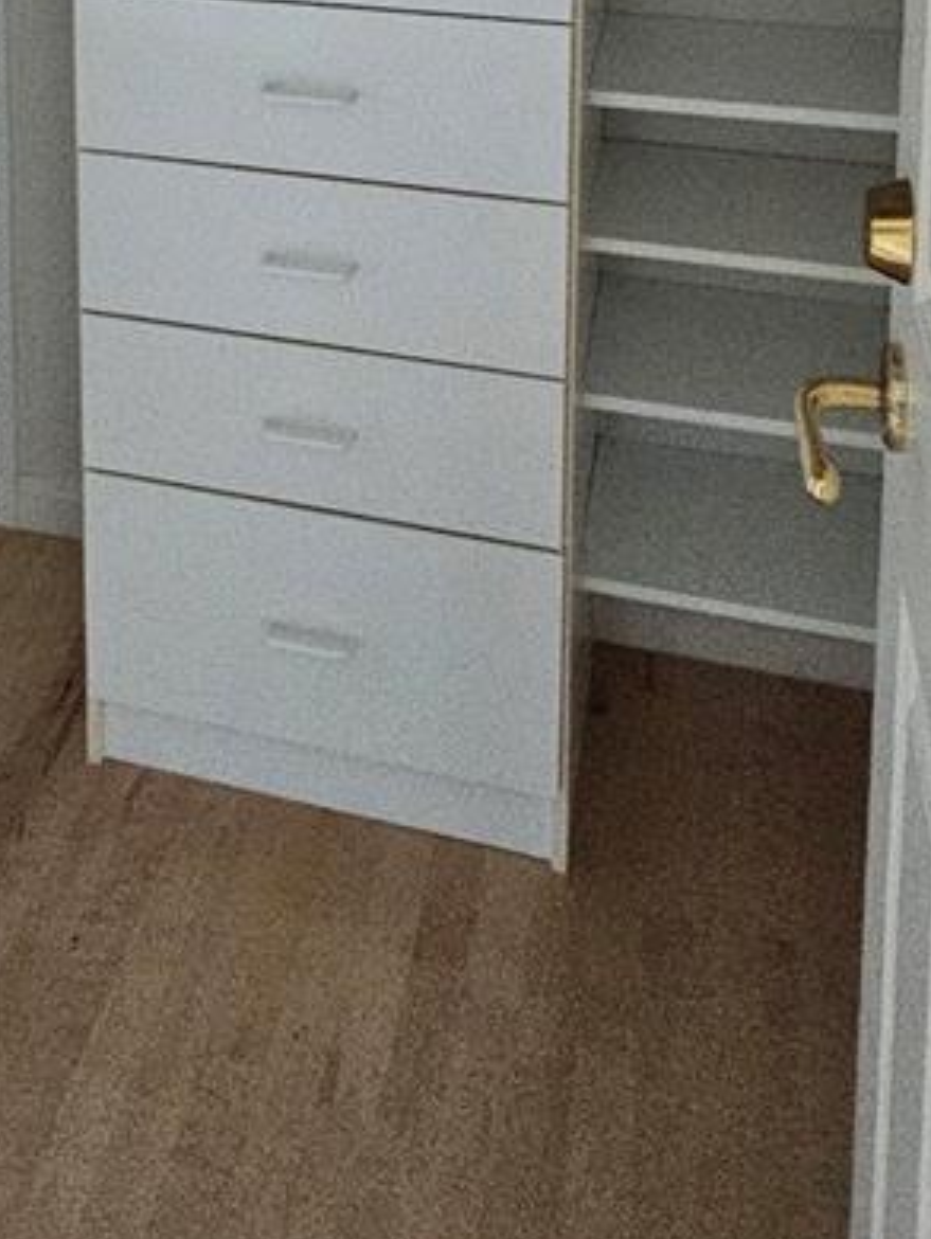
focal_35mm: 40
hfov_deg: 35.3
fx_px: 1433
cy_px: -267
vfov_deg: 35.9
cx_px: 241
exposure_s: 1/77
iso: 500
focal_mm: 2.2
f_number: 2.2
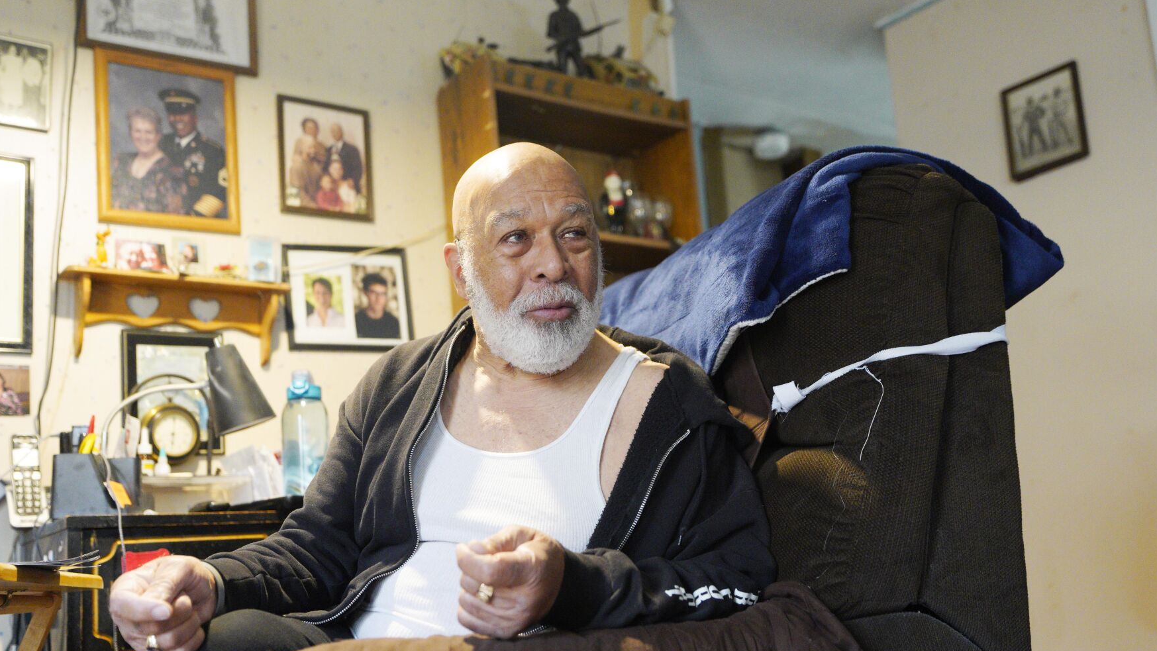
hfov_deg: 54.0
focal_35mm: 37
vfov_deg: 31.9
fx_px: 1135
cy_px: 388
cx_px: 577
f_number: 2.8
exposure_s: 1/125
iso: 4000
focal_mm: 35
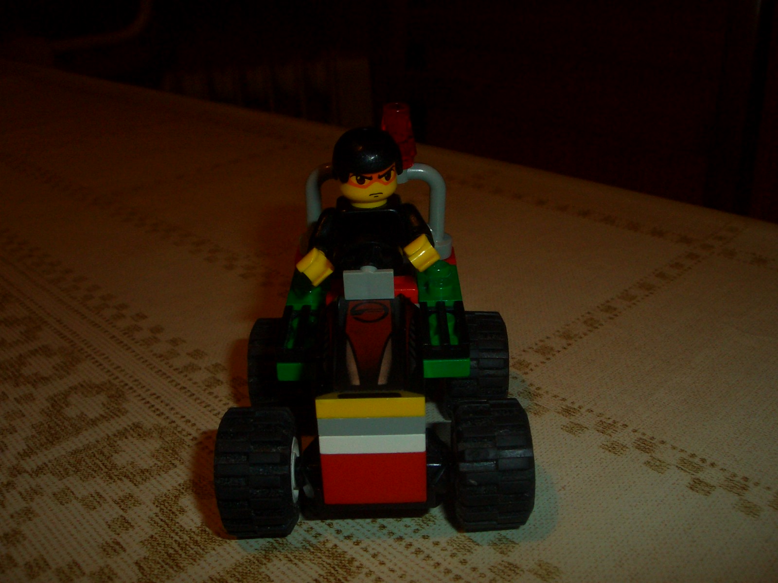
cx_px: 389
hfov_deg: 51.4
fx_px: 809
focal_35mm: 36
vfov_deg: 39.7
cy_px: 292
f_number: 4
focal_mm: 4.8
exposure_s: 1/40
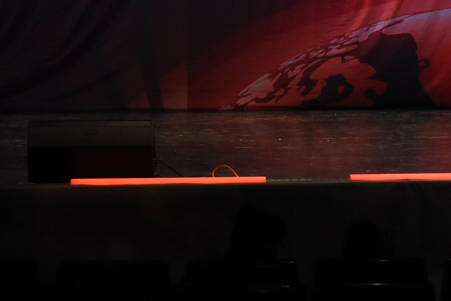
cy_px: 0
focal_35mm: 192
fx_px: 2406
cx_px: 473
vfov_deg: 7.1
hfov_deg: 10.6
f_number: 3.2
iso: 5000
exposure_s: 1/800
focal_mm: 78
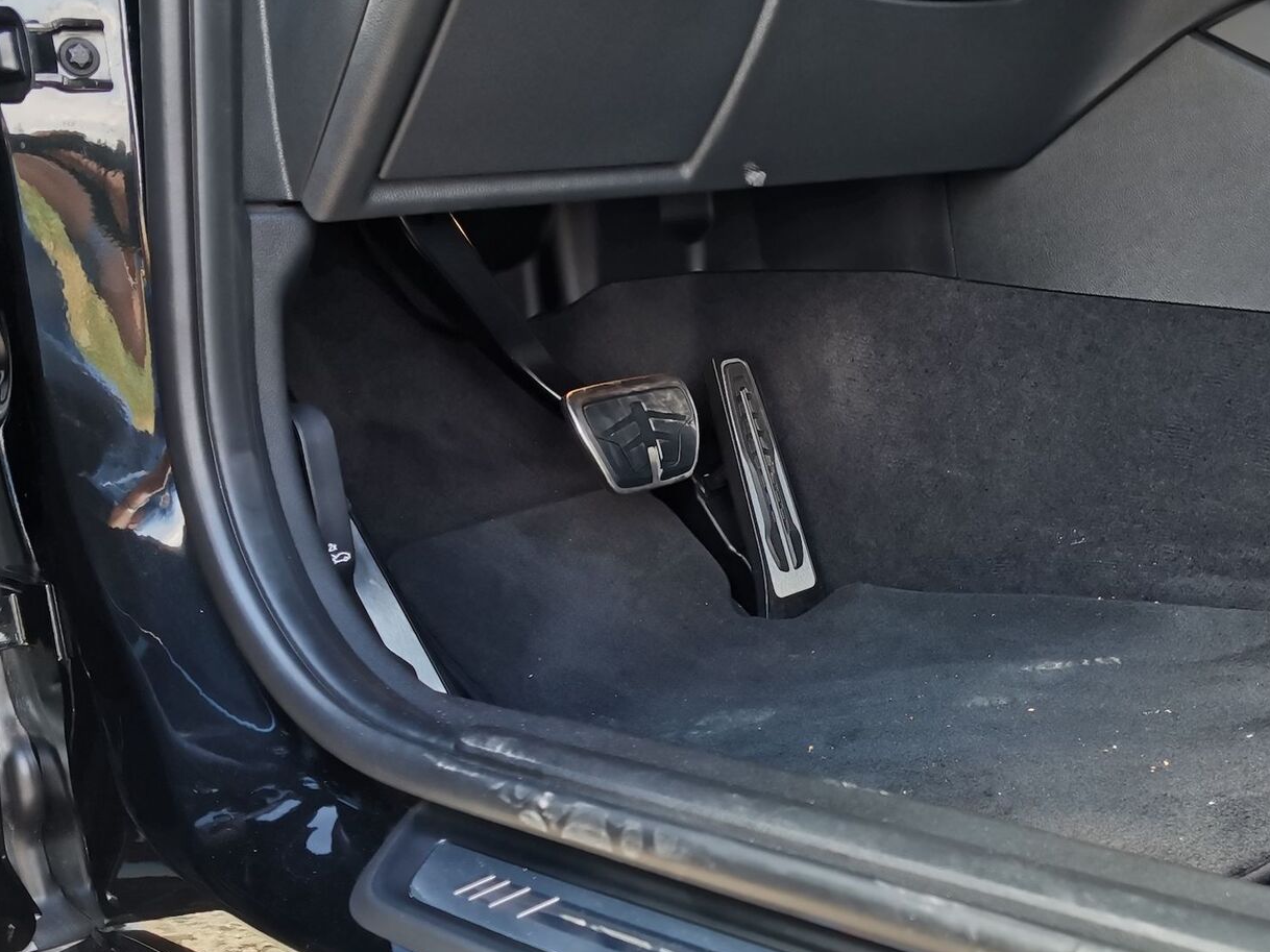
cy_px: 631
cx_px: 913
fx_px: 1504
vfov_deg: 34.8
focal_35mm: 41
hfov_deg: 44.6
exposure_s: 1/99.9
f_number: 1.4
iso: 50
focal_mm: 4.66
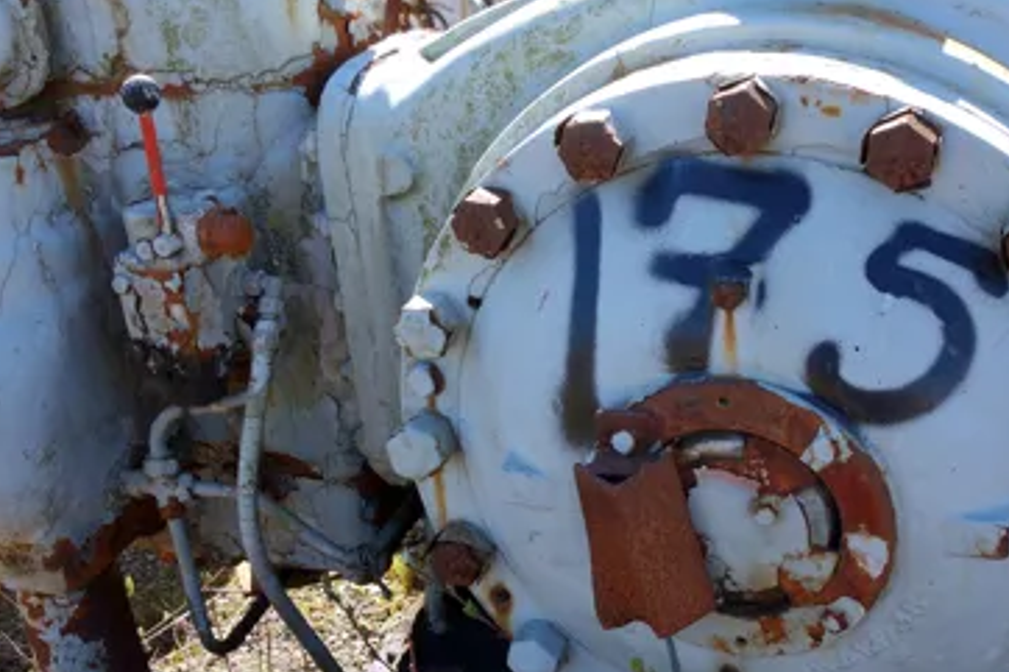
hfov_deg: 41.0
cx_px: 596
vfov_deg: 28.0
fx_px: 1345
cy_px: 325
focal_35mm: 48
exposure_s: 1/100
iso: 125
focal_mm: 10.4
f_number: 5.6
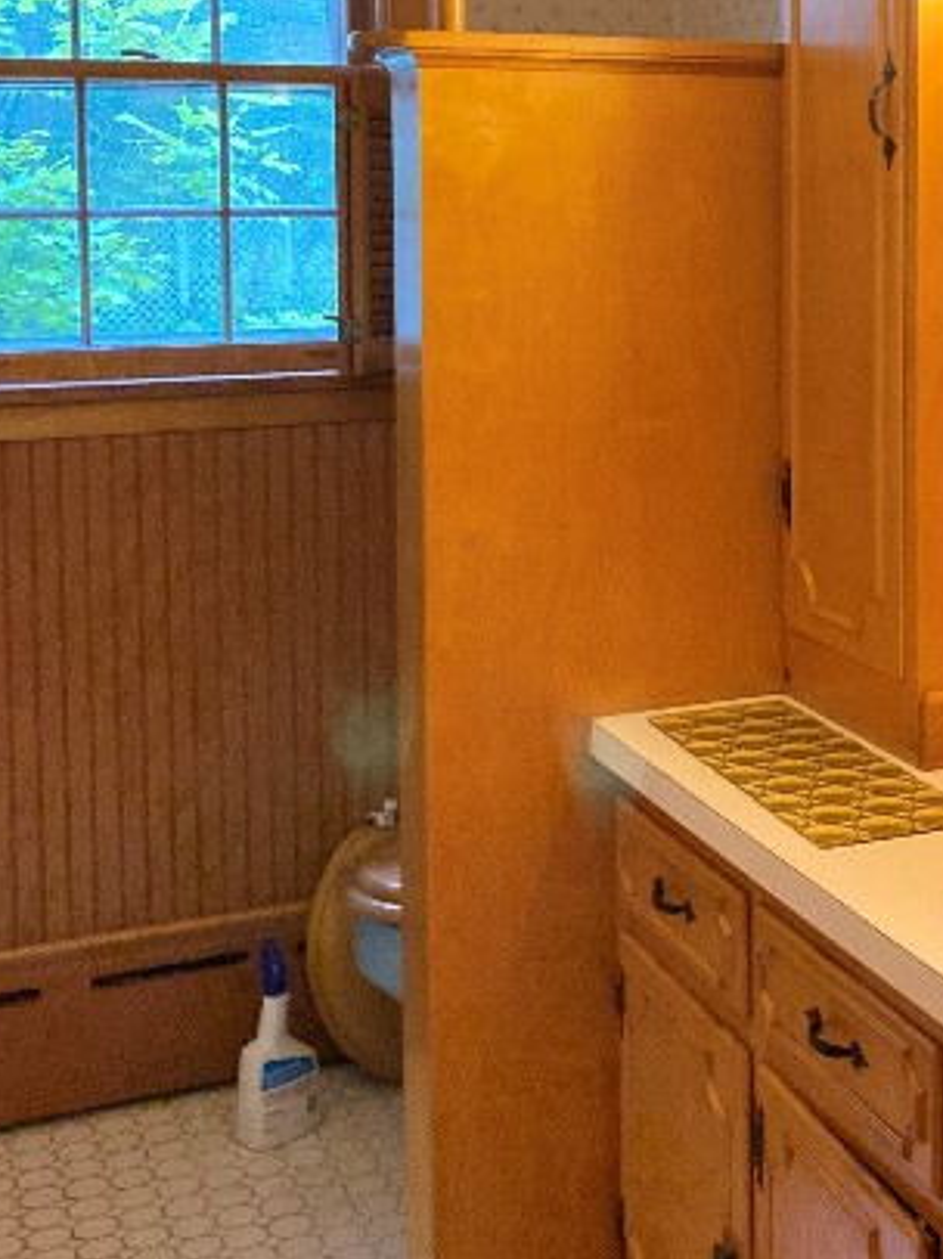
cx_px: 794
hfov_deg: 26.8
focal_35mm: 53
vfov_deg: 35.4
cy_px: 319
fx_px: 1927
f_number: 1.8
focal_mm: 3.99
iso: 400
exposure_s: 1/40
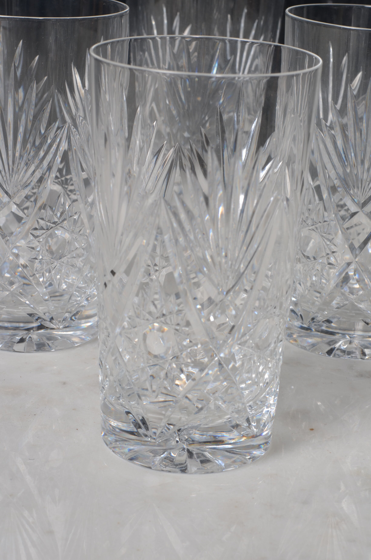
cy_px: 280
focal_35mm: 75
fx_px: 1165
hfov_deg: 18.1
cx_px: 186
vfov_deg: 27.0
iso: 100
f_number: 14
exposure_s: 1/100
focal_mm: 50
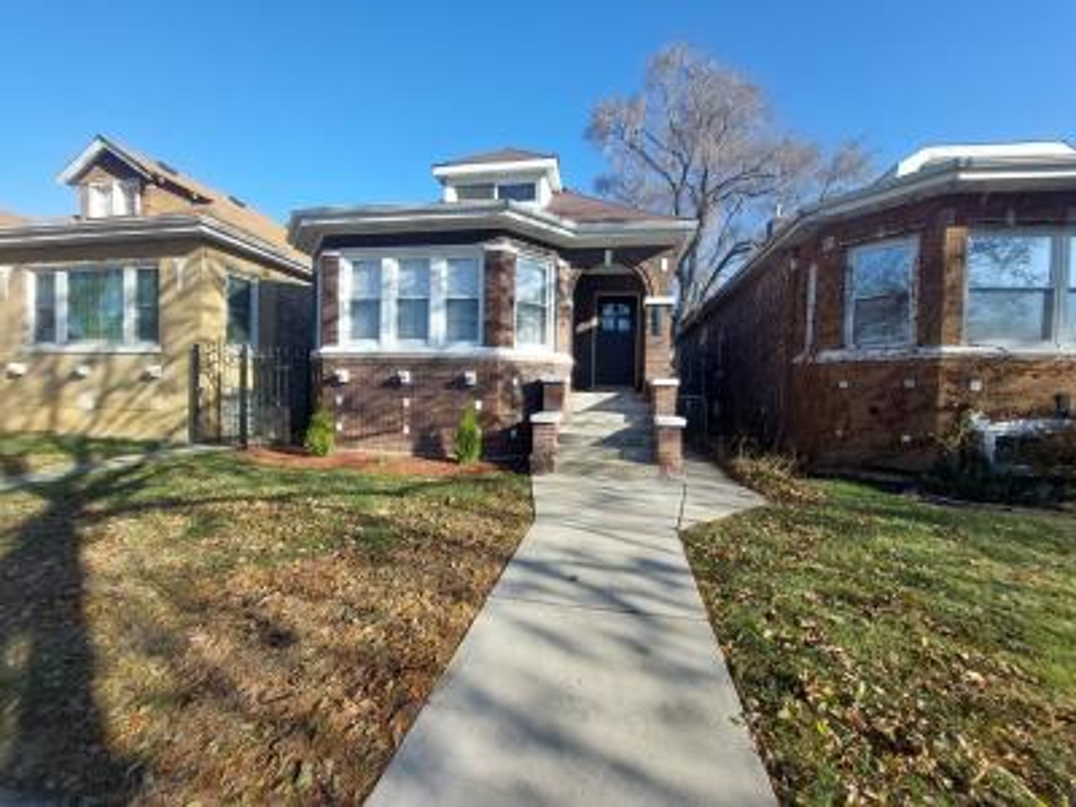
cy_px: 404
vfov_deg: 89.9
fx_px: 404
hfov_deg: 106.2
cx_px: 538
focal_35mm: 13
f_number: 2.2
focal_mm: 1.74
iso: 50
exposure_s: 1/716
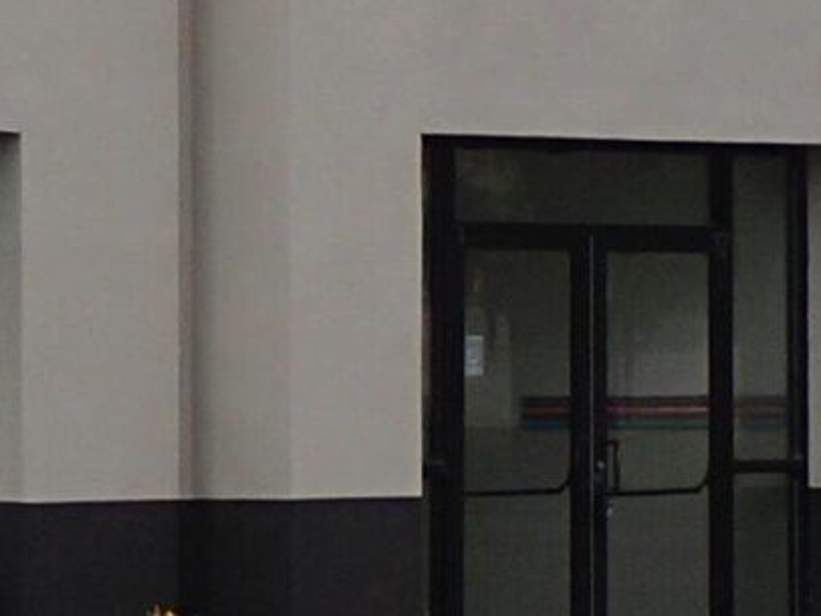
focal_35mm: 308
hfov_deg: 6.4
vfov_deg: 4.8
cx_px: -52
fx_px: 7303
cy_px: 101
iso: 100
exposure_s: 1/250
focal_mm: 8.99
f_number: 4.5
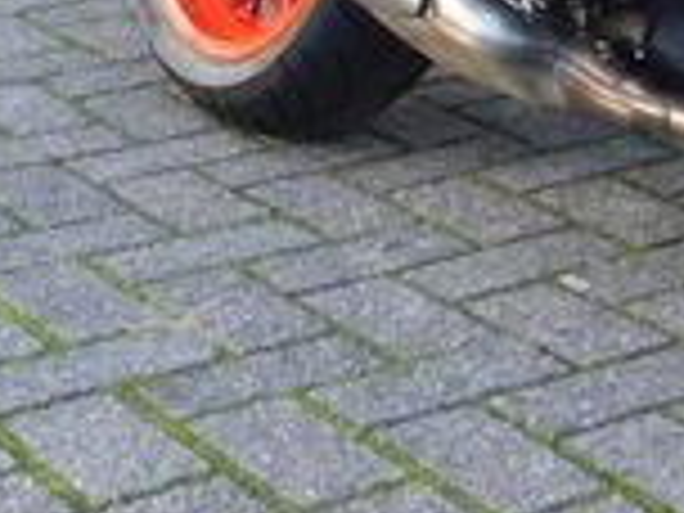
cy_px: -261
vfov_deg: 11.3
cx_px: 842
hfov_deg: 15.1
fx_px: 2490
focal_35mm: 126
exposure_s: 1/50
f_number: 3.2
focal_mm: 5.3
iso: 125
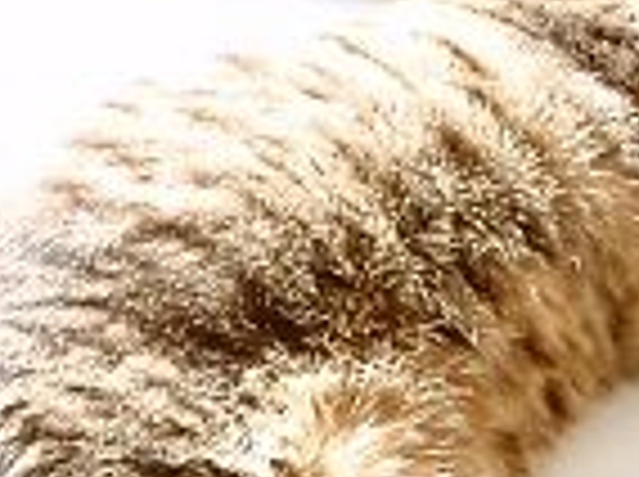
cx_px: 490
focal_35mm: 81
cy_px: 477
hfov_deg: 23.9
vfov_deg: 17.7
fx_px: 1493
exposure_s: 1/500
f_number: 3.5
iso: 640
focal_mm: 5
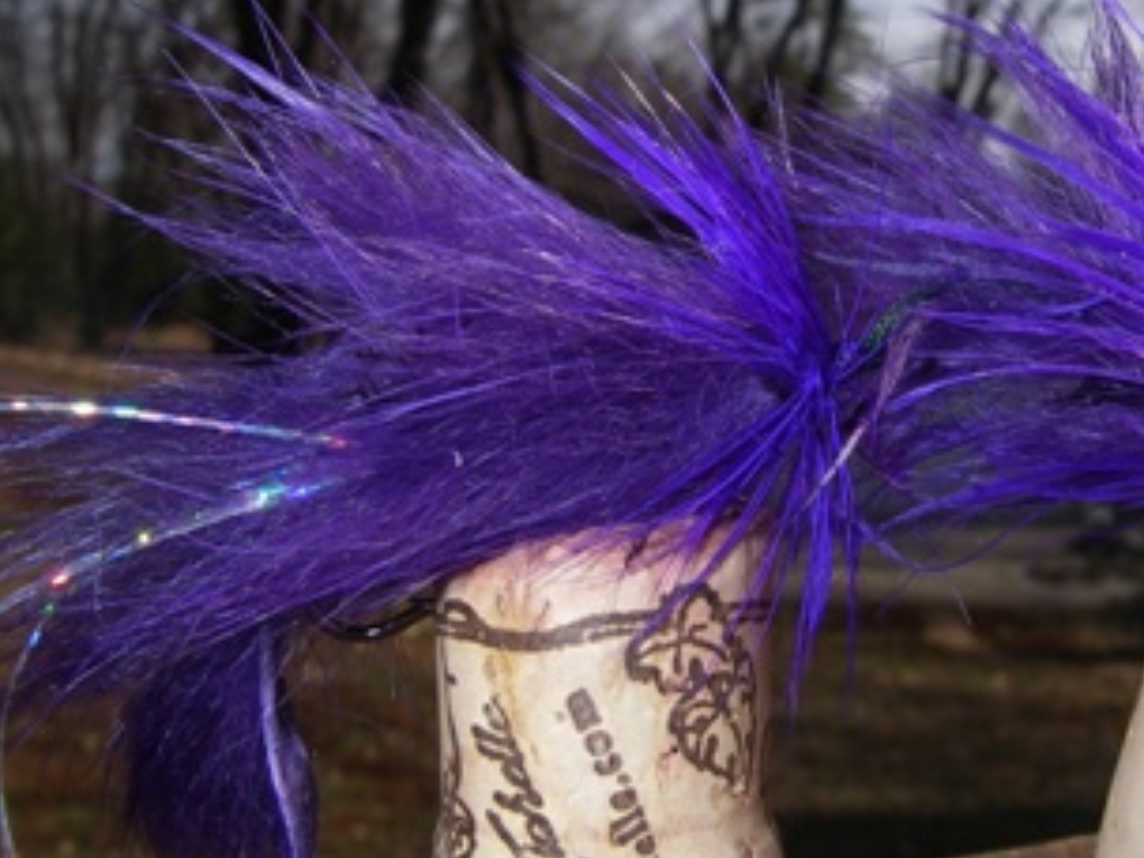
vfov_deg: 26.1
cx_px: 711
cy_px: 403
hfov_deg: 34.2
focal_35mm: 56
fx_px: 1851
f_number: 6.6
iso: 80
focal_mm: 6.3
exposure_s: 1/320
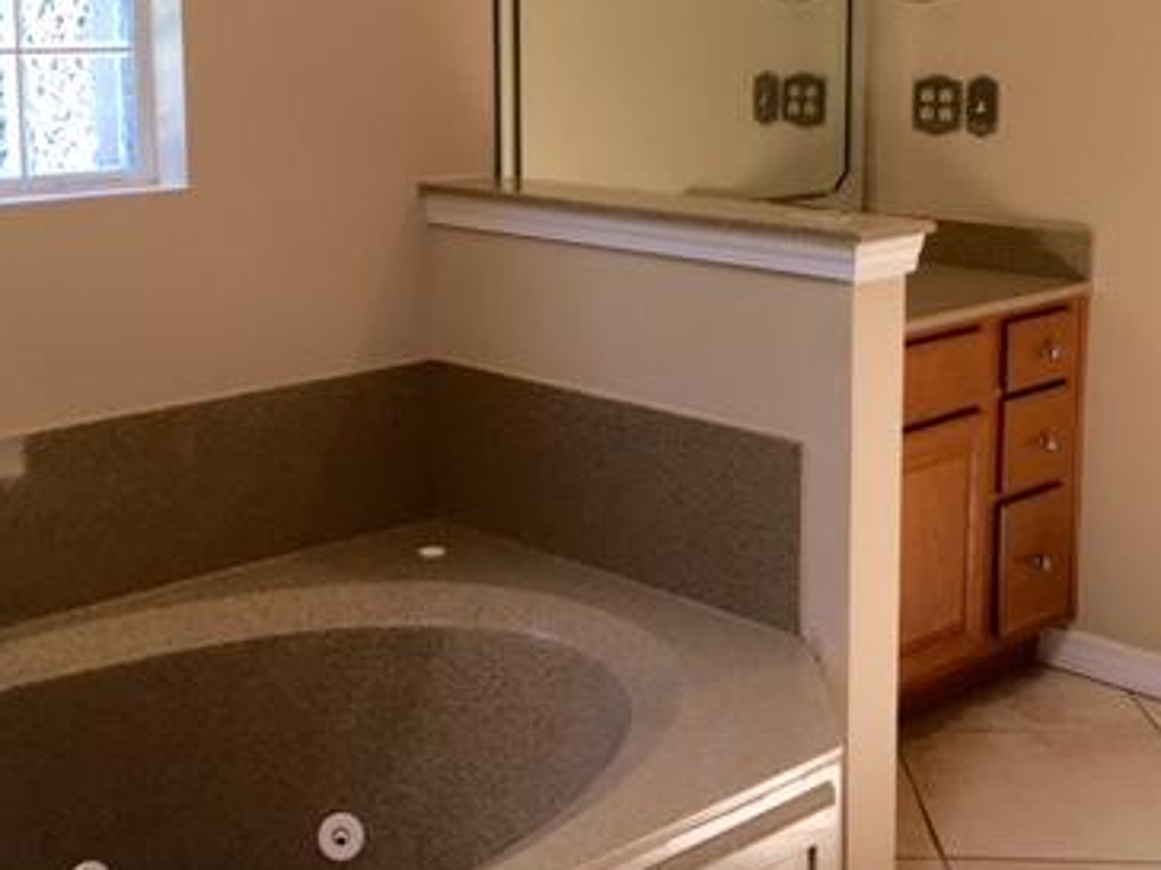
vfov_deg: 28.3
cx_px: 504
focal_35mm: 51
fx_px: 1711
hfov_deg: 37.4
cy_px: 249
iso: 25
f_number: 2.2
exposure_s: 1/40
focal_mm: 4.15
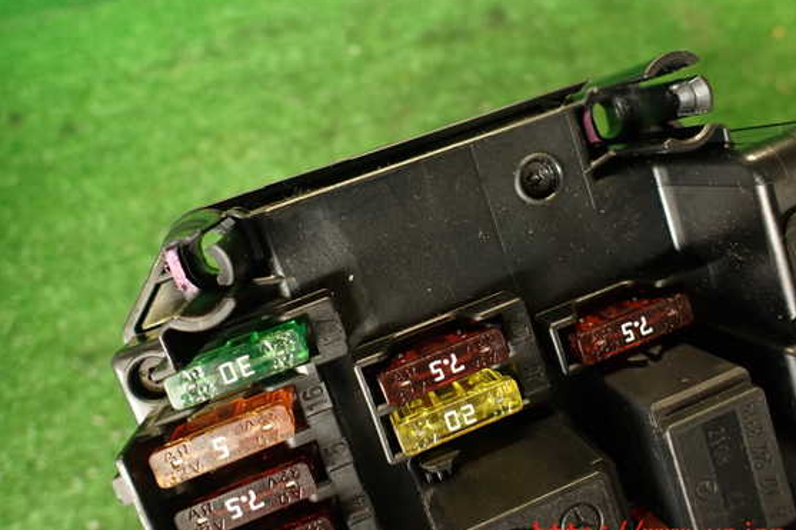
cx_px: 427
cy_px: 233
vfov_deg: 46.3
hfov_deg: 65.4
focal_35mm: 28
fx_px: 619
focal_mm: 4.5
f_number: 2
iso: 200
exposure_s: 1/30
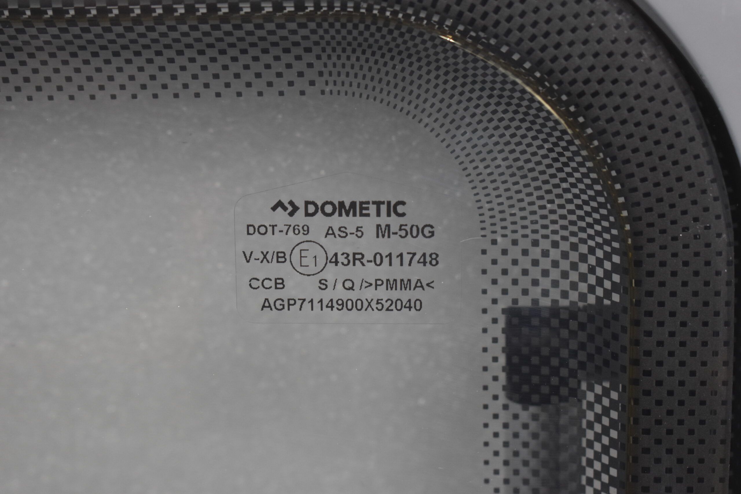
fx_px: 1698
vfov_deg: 16.6
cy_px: 247
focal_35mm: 82
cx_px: 370
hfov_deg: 24.6
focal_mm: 55
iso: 1250
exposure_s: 1/60
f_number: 5.6
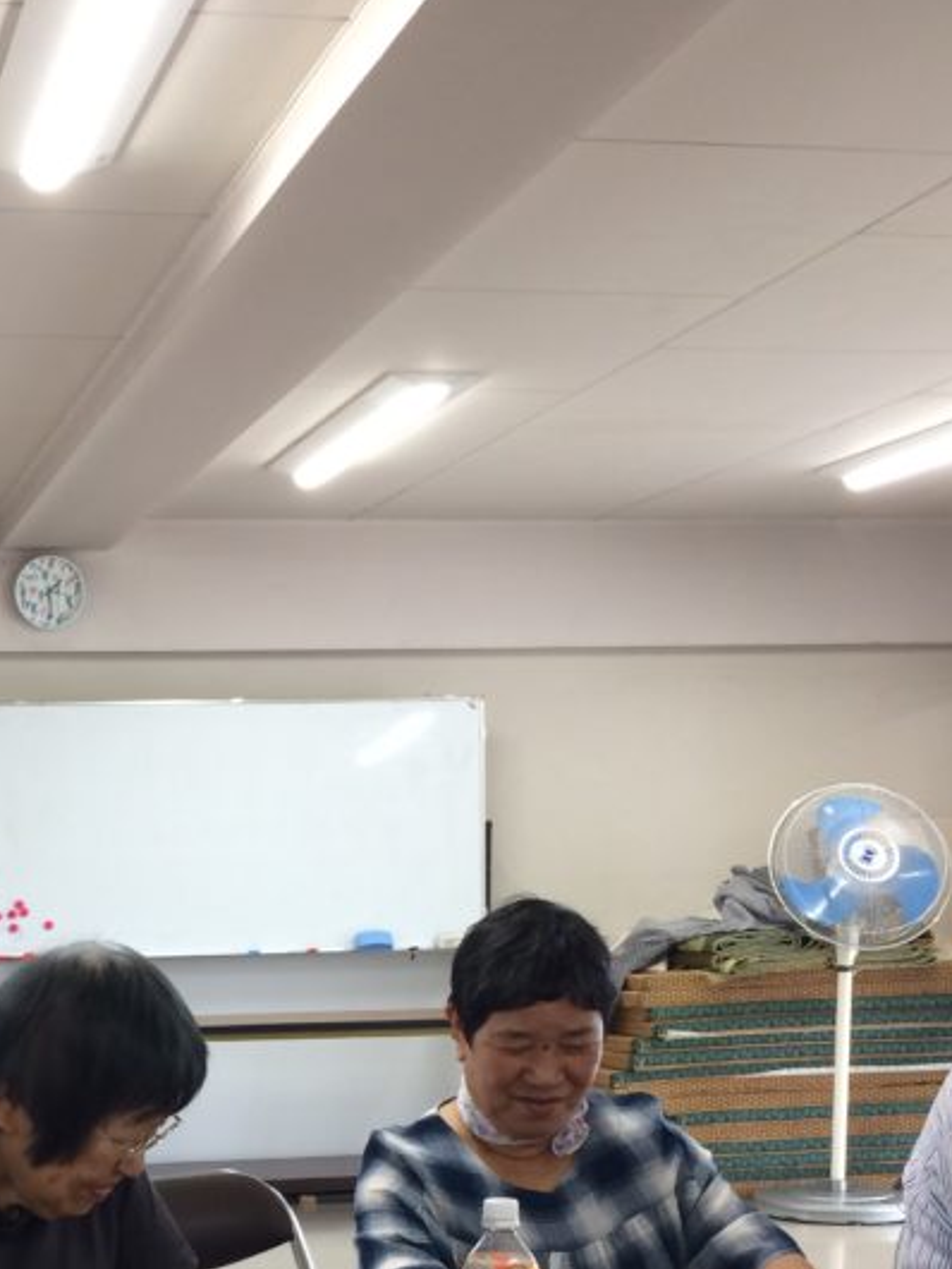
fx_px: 2052
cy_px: 1173
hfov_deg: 25.2
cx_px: 77
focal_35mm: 56
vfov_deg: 32.4
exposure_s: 1/30
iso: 50
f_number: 2.2
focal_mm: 4.15
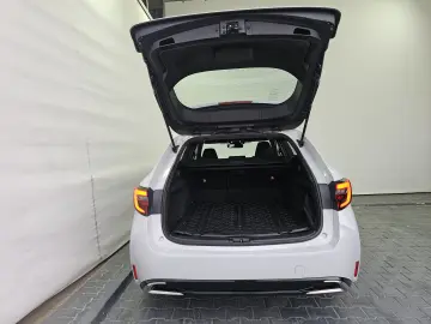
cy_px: 162
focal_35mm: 23
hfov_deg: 73.9
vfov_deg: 58.9
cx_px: 216
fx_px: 286
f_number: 1.7
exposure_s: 1/180
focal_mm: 6.3
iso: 64
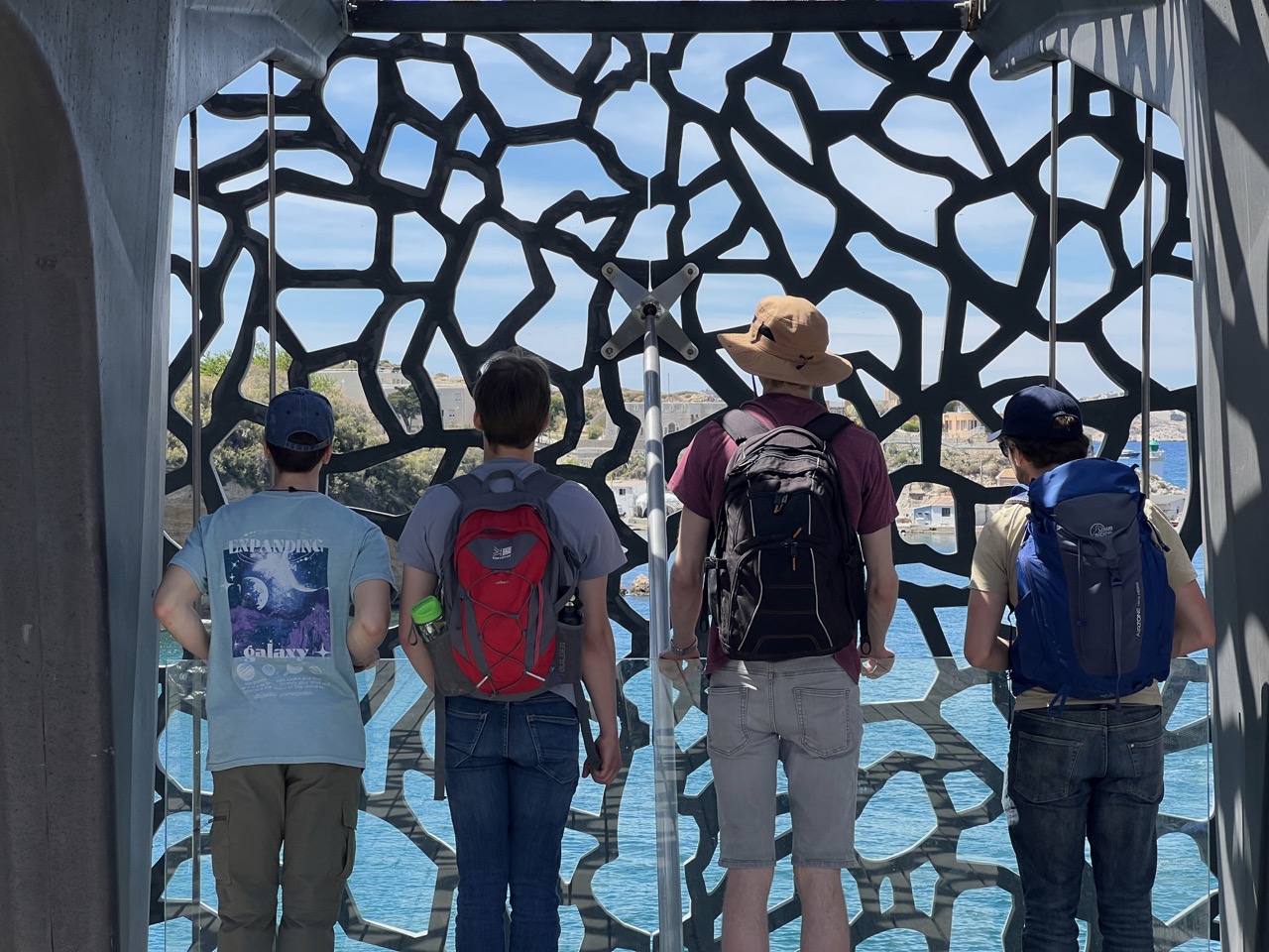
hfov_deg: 25.3
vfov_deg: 19.1
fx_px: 2823
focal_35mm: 77
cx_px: 634
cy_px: 476
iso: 32
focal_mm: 9
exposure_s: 1/477
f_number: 2.8
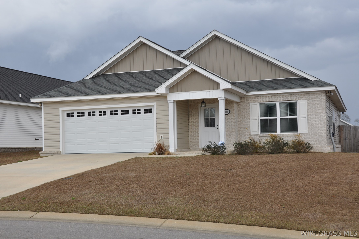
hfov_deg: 41.2
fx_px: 478
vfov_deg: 28.0
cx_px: 180
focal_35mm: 48
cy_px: 120
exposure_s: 1/200
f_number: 7.1
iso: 200
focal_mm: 32
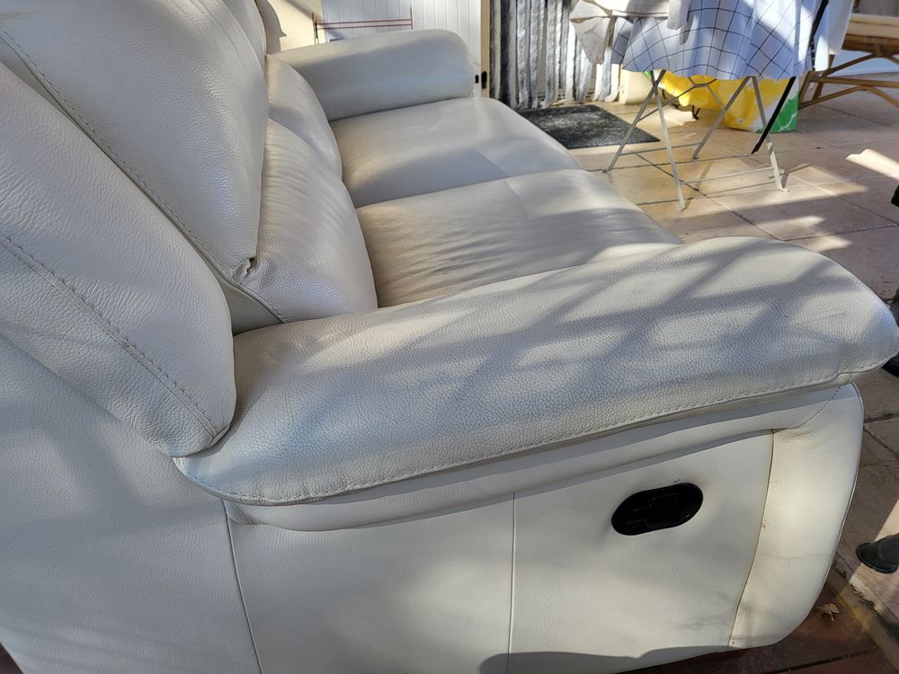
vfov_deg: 53.1
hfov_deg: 67.3
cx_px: 450
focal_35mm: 26
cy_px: 337
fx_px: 675
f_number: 1.8
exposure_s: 1/523
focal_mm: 4.25
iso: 50
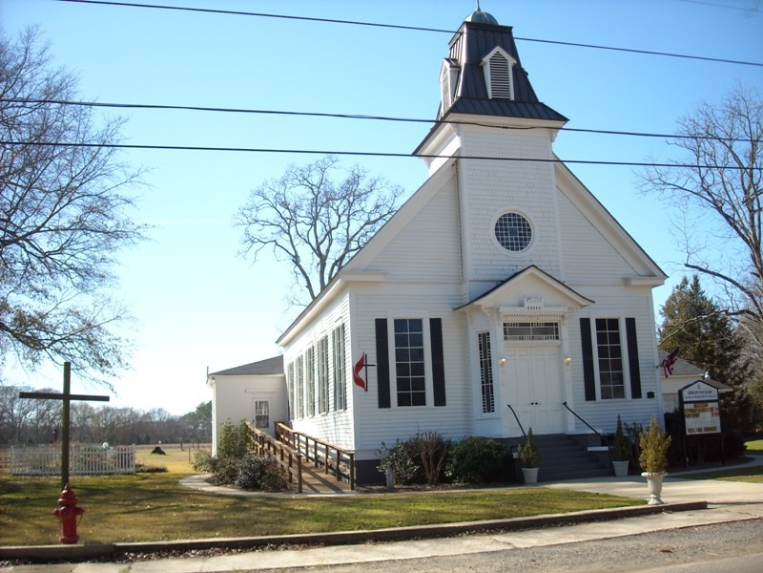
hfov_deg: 52.6
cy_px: 286
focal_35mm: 35
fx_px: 771
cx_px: 382
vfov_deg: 40.7
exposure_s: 1/521
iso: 64
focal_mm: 5.7
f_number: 2.8
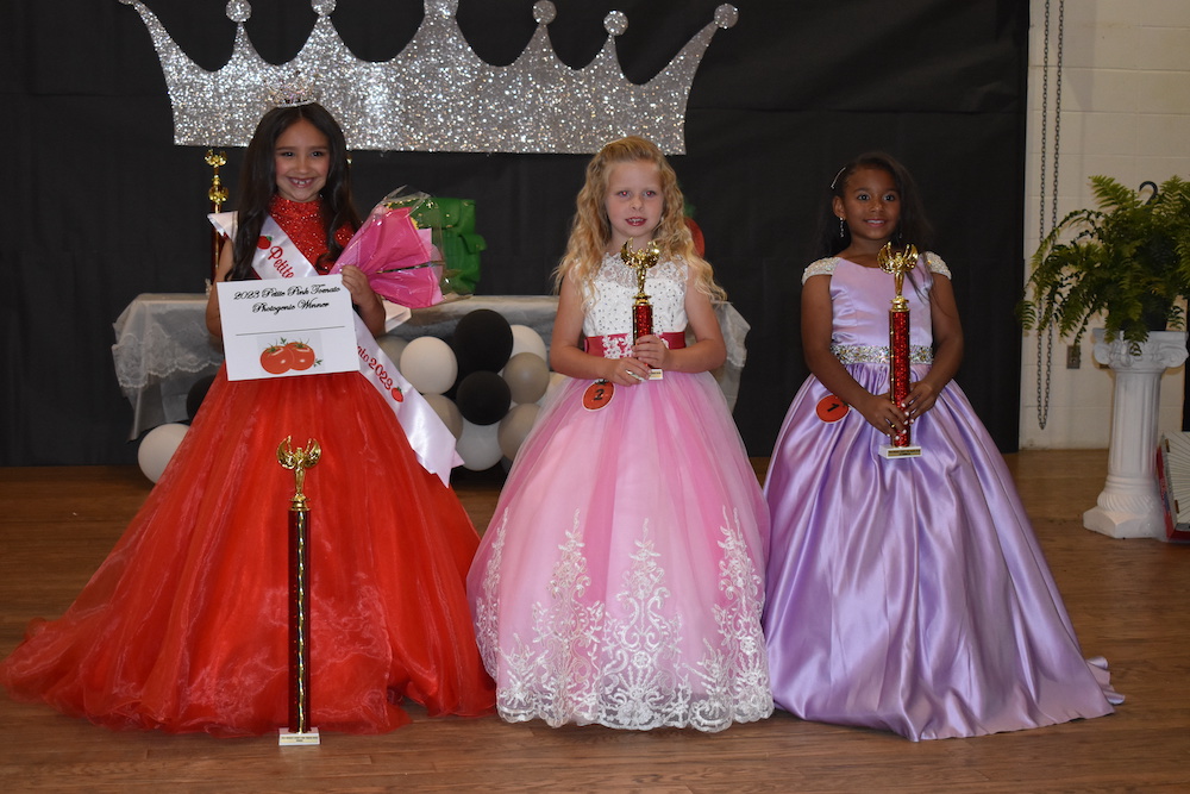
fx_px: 1884
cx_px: 595
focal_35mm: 57
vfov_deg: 23.8
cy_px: 397
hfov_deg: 35.0
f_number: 4.8
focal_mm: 38
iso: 1600
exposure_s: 1/125
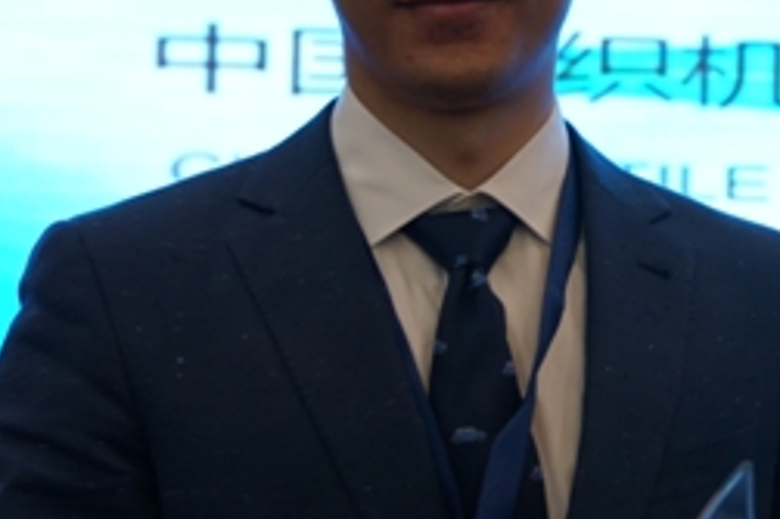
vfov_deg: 13.1
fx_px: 2252
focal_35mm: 104
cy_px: 177
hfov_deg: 18.7
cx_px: 898
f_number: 2.8
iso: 800
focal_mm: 29
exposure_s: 1/200
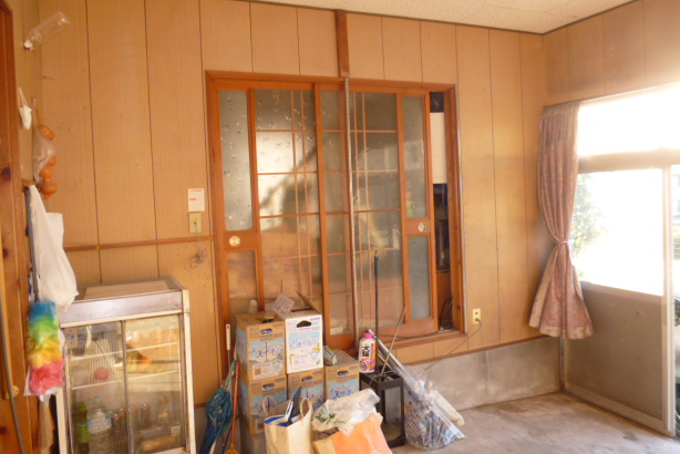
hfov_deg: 69.3
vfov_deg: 49.5
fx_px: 491
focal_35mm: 26
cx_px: 329
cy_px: 198
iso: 100
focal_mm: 4.3
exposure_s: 1/60
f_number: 2.5
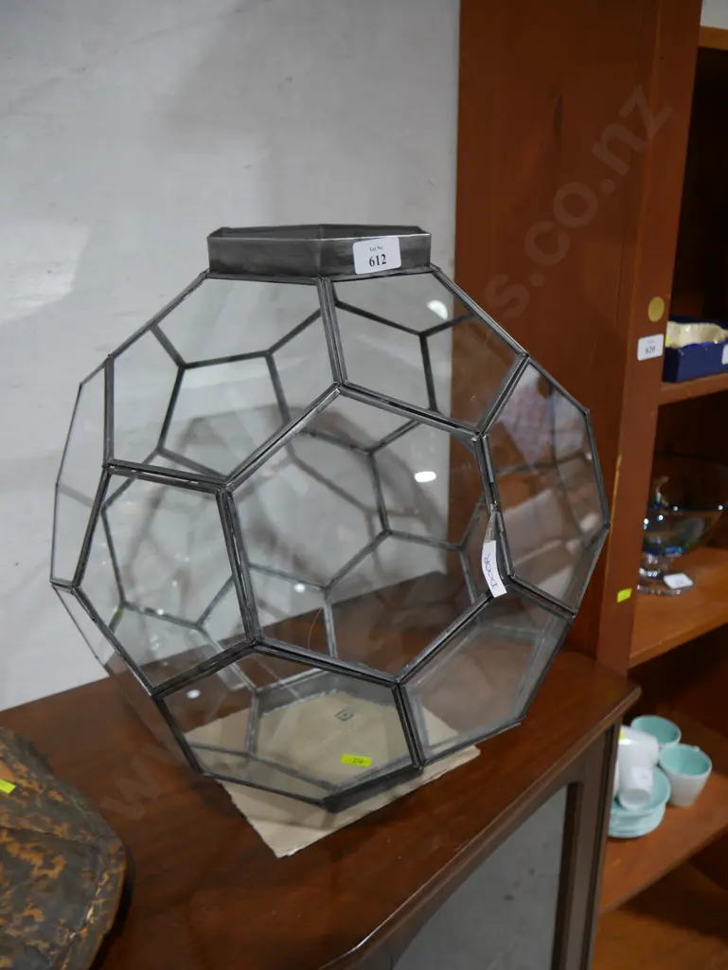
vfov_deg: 63.4
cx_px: 364
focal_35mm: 28
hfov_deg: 49.8
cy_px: 485
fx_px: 784
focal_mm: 14
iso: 250
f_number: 3.5
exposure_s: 1/60
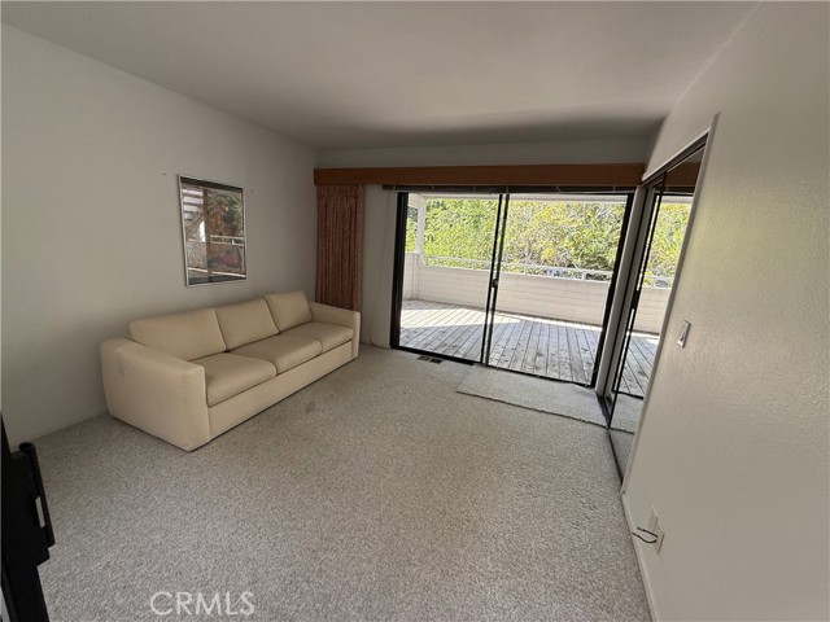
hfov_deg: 102.1
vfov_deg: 85.7
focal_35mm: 14
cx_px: 415
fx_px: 336
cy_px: 311
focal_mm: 2.22
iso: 64
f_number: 2.2
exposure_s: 1/99
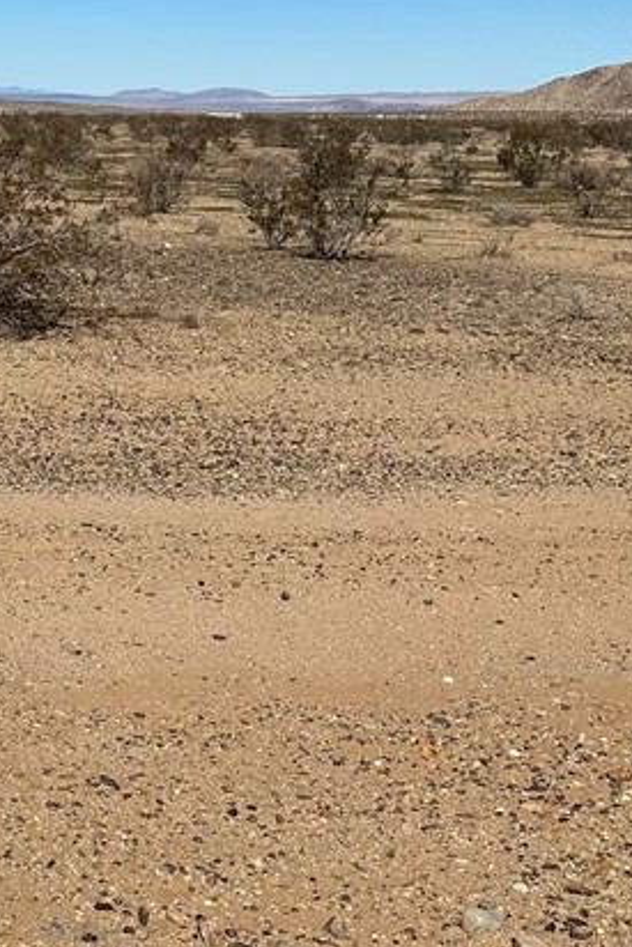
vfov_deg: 32.0
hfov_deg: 20.0
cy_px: 287
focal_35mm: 62
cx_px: -202
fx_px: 1631
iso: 80
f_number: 1.78
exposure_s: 1/12048
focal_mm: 6.86
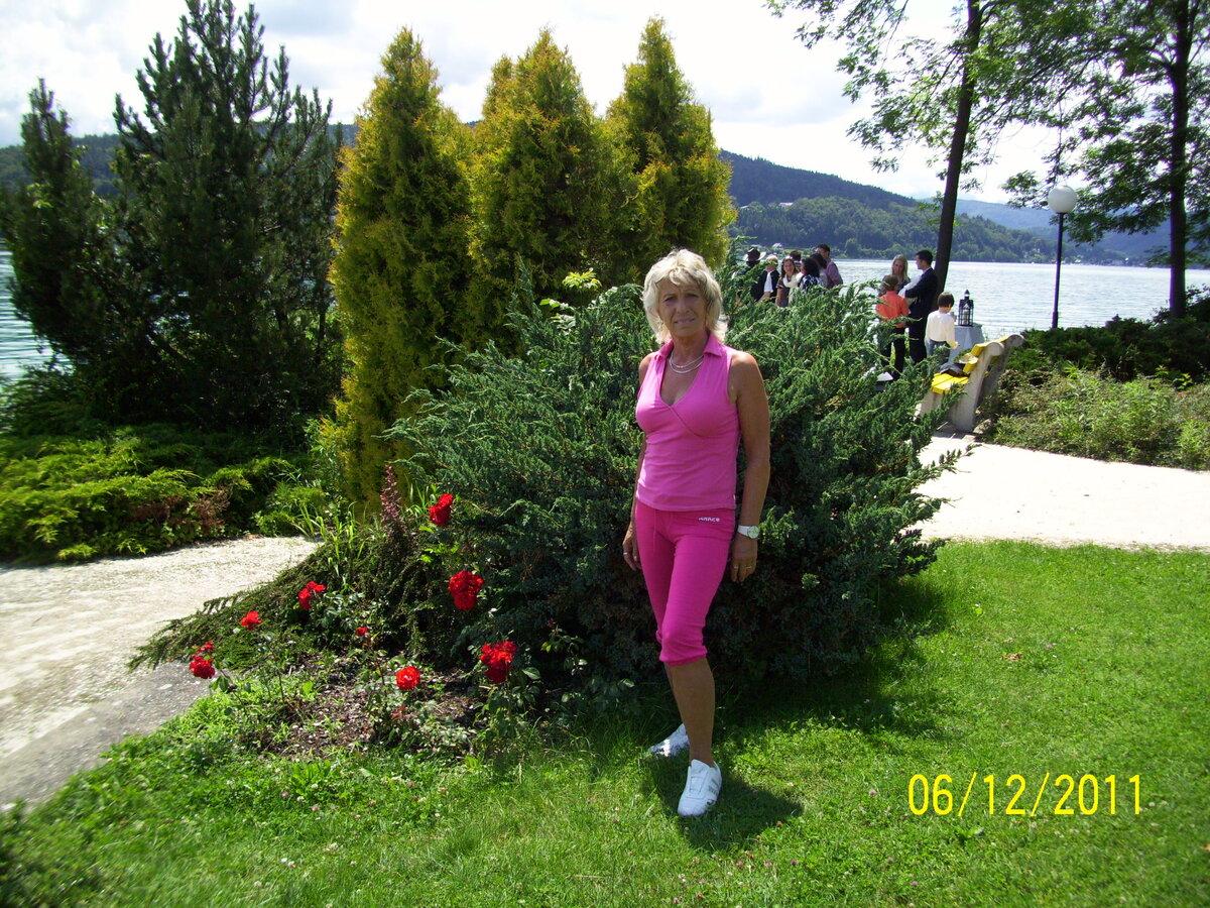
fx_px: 1119
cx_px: 605
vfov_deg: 44.2
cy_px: 454
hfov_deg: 56.8
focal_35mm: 32
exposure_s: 1/640
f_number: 2.9
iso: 80
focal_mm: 5.7
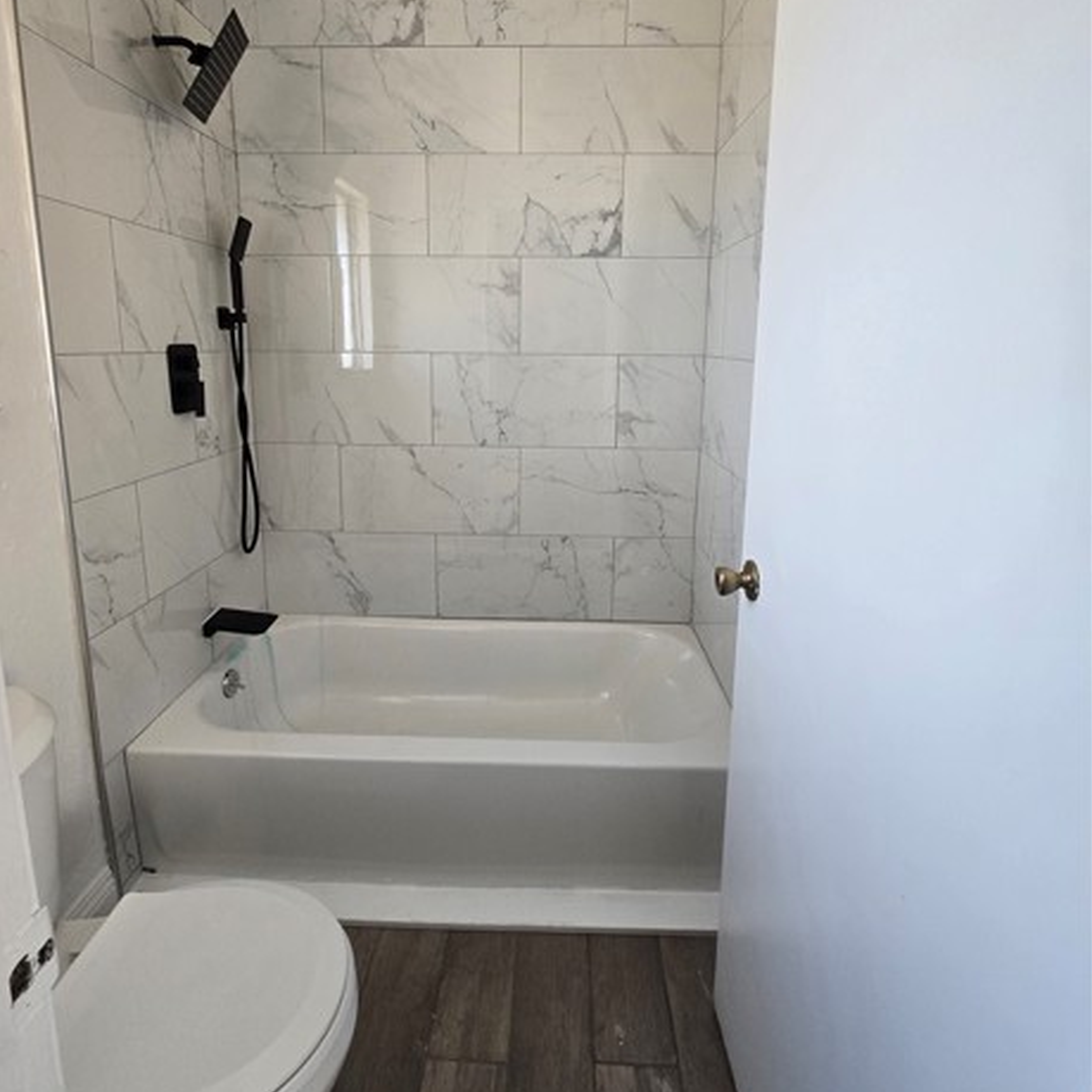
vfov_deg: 86.4
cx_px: 525
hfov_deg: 87.4
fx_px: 571
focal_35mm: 16
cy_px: 439
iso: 100
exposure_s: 1/60
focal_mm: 2.2
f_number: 2.2
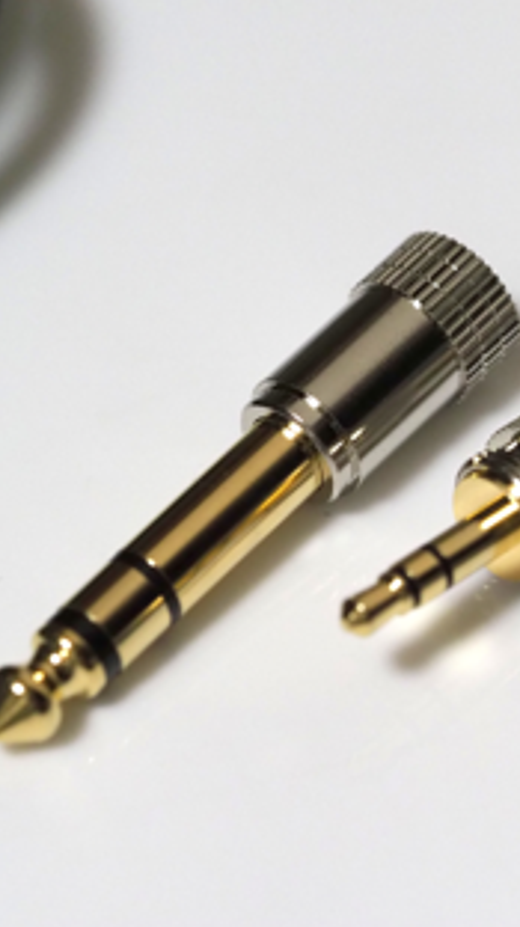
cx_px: 431
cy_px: 462
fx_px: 4324
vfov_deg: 12.2
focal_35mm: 176
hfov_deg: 6.9
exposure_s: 1/125
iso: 2000
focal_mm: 60
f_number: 4
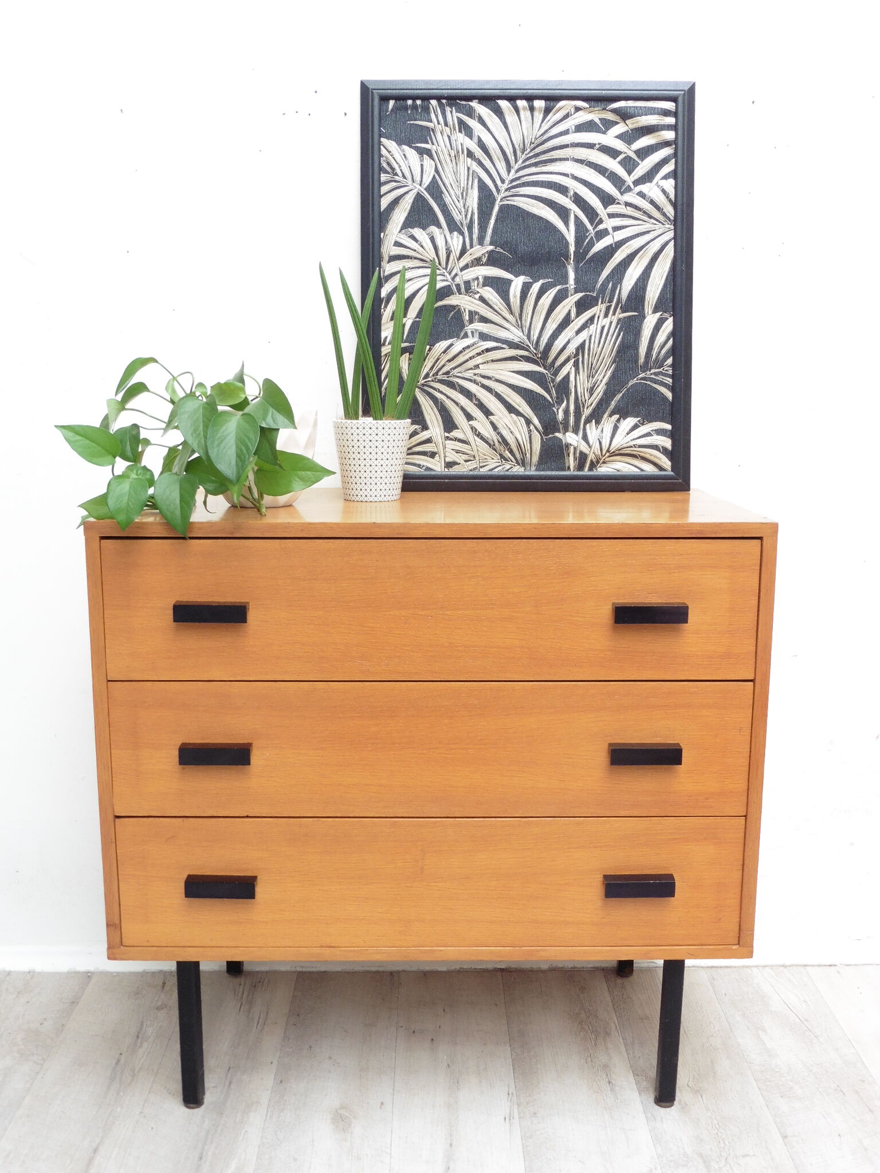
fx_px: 1152
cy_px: 586
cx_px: 440
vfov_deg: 54.0
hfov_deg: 41.8
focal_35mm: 34
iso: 125
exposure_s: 1/60
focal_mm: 6.1
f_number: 3.7
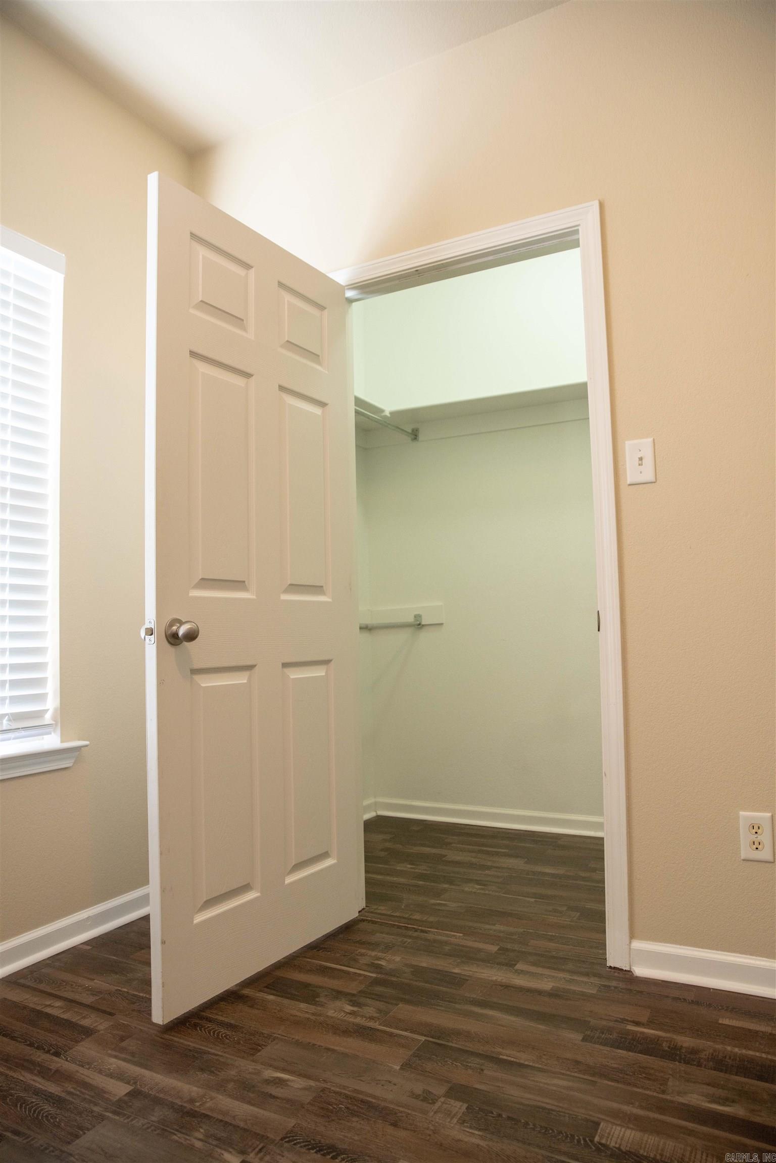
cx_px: 388
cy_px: 582
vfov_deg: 73.7
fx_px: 776
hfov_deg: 53.1
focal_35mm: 24
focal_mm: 24
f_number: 3.5
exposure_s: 1/160
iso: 1600
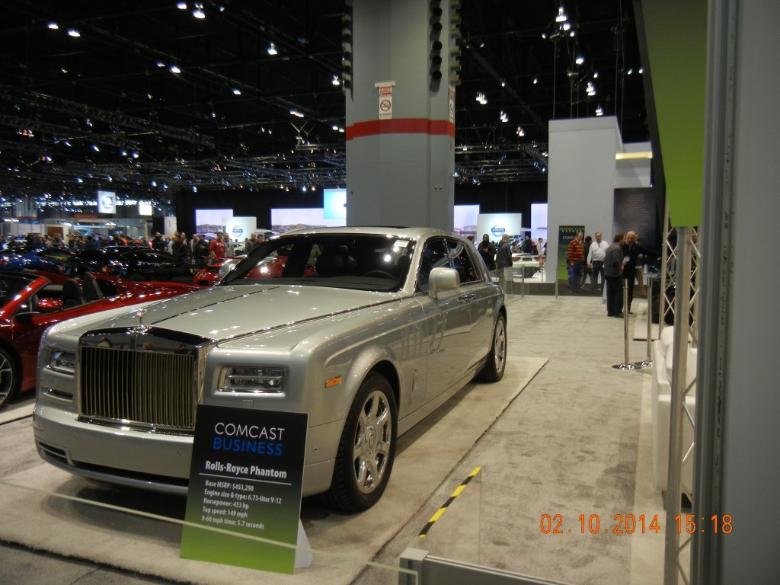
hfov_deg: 60.0
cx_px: 390
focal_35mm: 30
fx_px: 676
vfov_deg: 46.8
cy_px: 292
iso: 223
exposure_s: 1/58.6
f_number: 3.5
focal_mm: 5.4
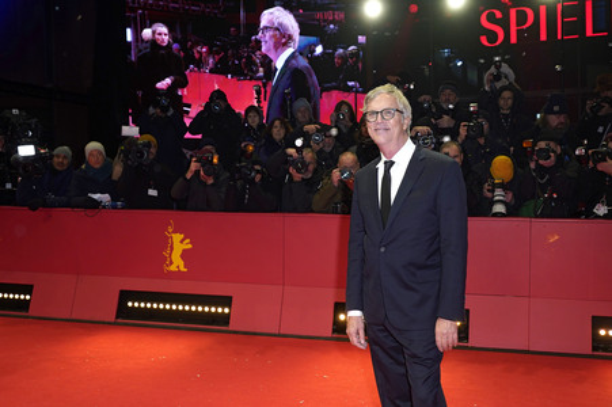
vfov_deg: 33.4
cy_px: 204
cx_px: 306
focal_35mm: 40
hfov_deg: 48.5
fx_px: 679
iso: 640
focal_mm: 40
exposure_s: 1/160
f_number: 5.6
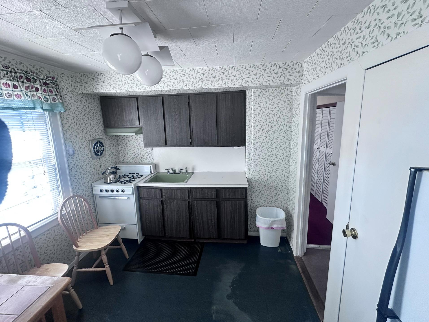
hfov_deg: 98.2
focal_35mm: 15
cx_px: 215
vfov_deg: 81.7
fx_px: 186
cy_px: 153
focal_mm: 2.22
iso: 160
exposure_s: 1/99
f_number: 2.2
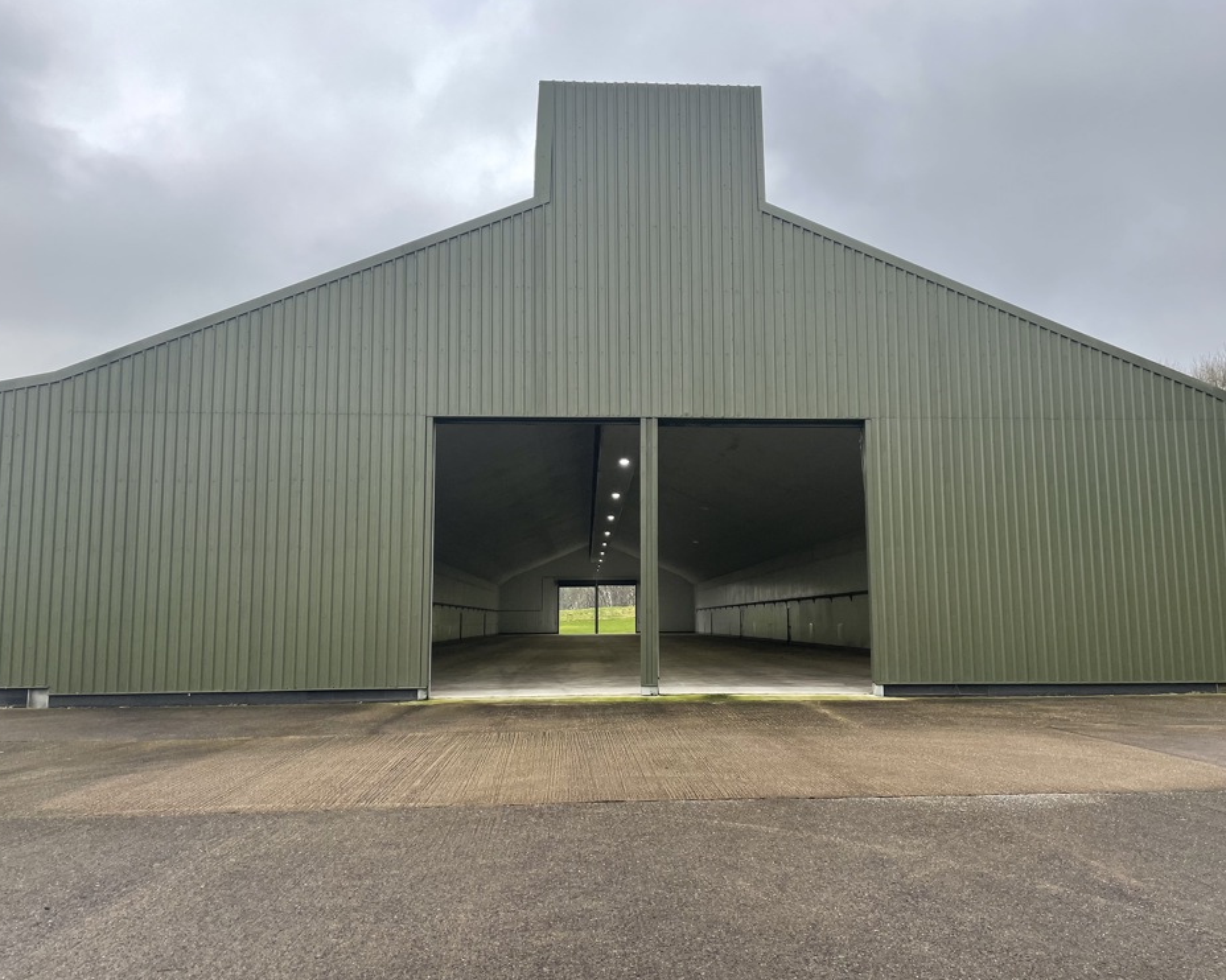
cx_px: 657
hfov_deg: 62.2
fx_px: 1016
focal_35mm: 28
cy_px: 499
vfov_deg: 51.5
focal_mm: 4.2
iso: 32
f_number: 1.6
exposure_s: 1/243
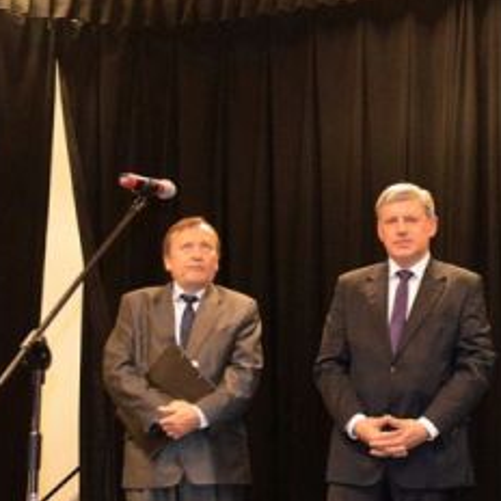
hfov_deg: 25.7
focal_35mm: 66
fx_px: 1081
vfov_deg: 25.6
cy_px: 415
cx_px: 382
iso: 2200
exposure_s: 1/60
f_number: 3.5
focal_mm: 20
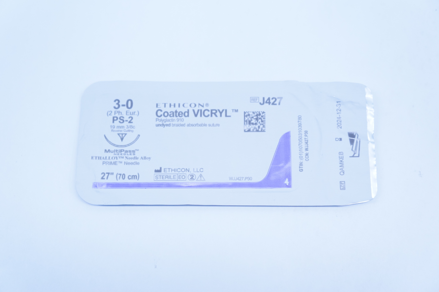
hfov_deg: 41.2
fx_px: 585
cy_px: 146
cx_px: 220
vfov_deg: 28.0
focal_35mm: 48
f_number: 4.5
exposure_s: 1/200
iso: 800
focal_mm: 32
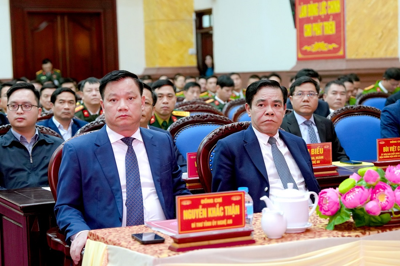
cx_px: 200
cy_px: 133
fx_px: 900
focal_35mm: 81
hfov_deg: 25.1
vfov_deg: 16.9
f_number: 2.8
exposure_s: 1/125
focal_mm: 54
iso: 1600
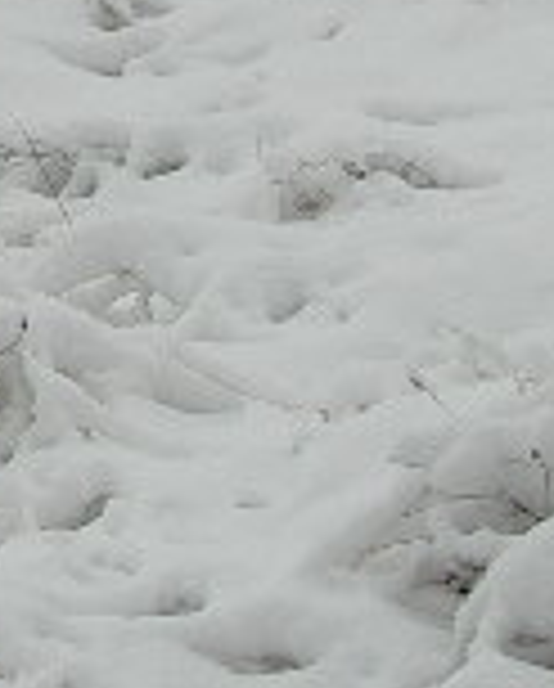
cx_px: -716
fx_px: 5068
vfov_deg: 7.6
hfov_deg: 6.0
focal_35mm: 248
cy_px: -427
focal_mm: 7.8
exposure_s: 1/287
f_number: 4.8
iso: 50
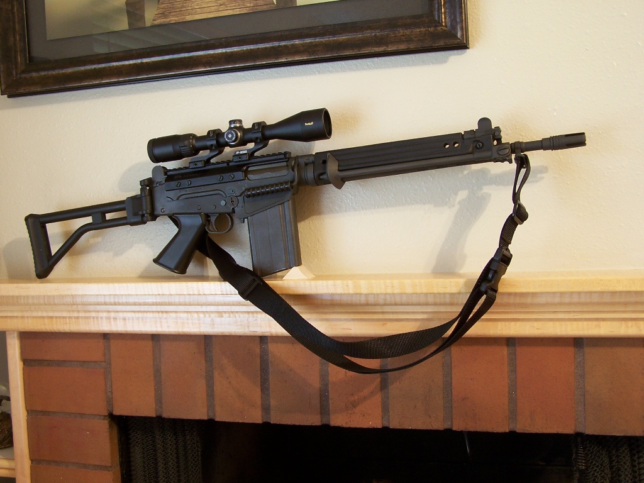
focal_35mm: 38
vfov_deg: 37.7
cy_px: 242
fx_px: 707
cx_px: 322
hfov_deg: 49.0
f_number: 3.2
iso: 100
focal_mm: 6.3
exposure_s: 1.6
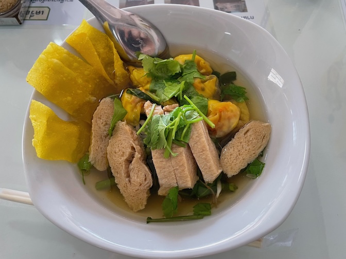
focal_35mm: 26
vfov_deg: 53.1
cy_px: 130
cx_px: 173
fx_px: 260
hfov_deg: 67.3
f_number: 1.6
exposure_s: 1/50
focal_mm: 4.2
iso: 100
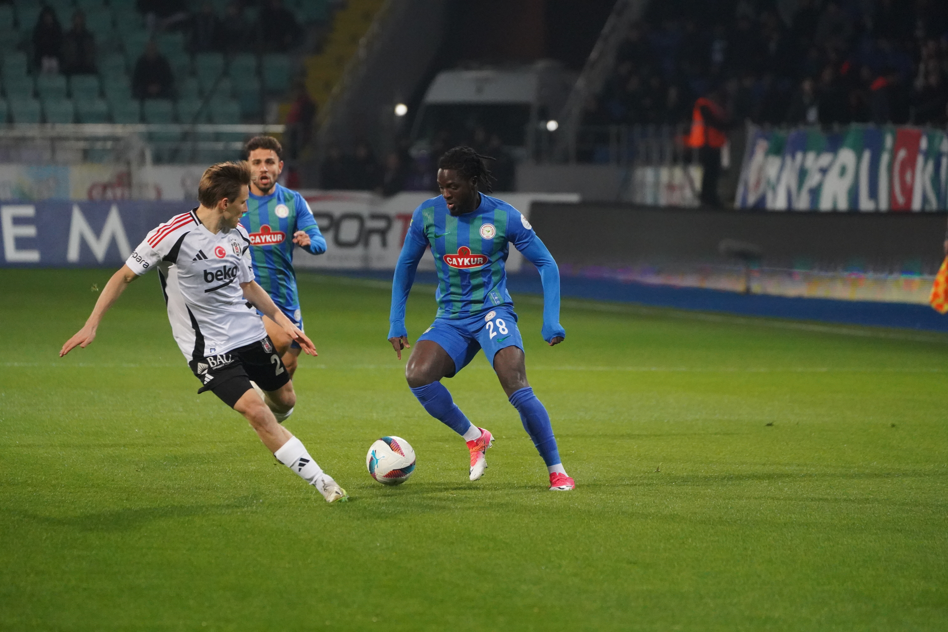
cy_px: 316
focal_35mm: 300
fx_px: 7899
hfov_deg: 6.9
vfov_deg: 4.6
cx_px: 474
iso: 12800
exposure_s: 1/2000
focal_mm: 300
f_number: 5.6
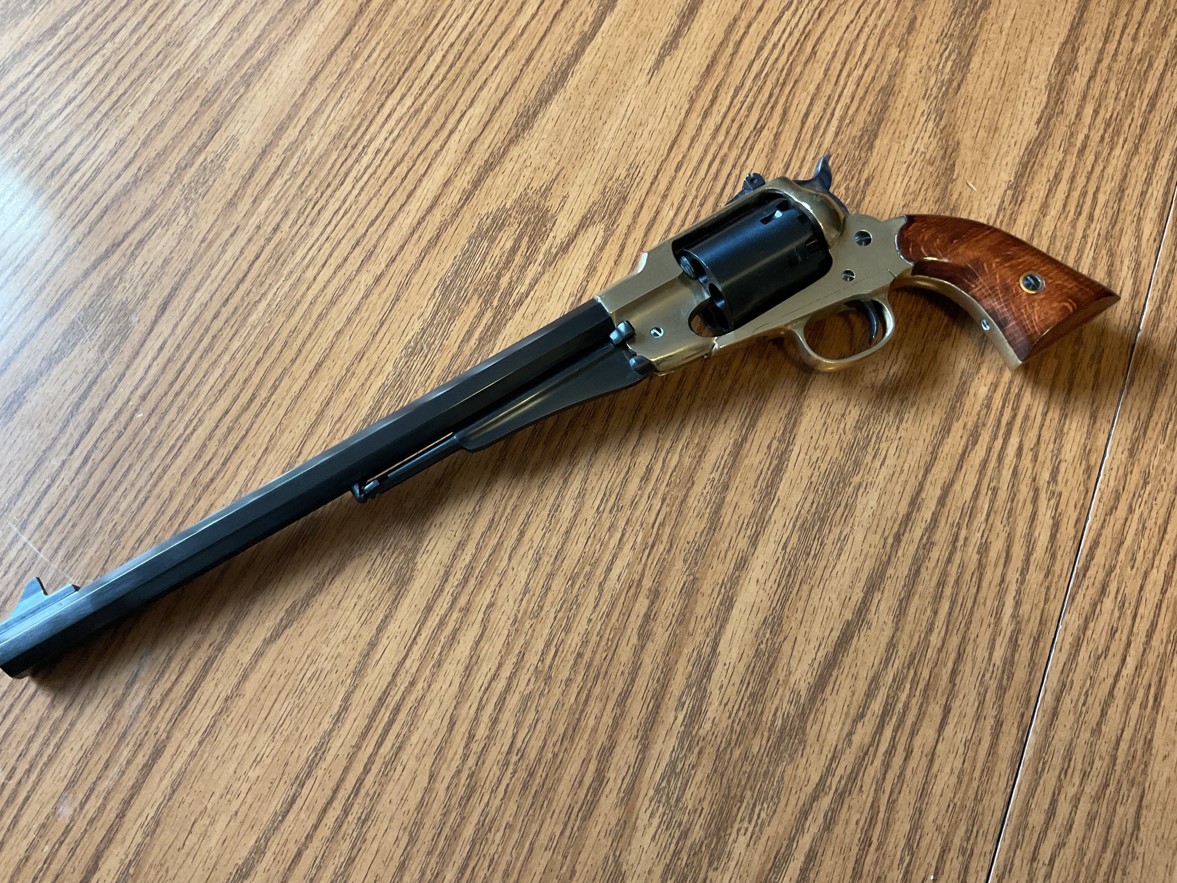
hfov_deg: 61.7
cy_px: 442
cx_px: 588
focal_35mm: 29
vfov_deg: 48.2
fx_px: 986
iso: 125
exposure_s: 1/60
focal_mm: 3
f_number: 1.8
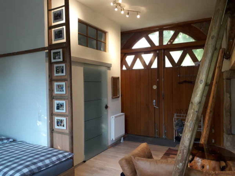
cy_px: 88
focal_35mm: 28
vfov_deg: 49.7
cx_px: 118
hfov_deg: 63.4
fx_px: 190
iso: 80
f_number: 1.9
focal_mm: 3.7
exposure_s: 1/33
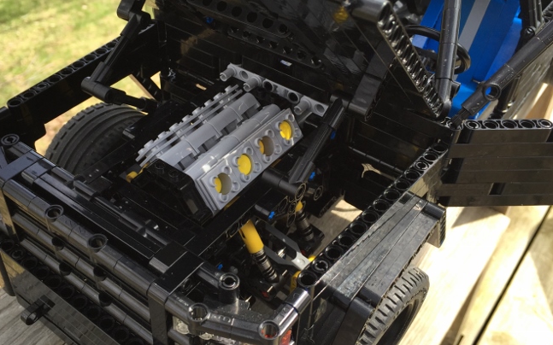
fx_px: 573
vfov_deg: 33.5
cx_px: 244
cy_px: 161
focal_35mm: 38
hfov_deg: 51.4
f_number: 2.2
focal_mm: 4.15
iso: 32
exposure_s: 1/395
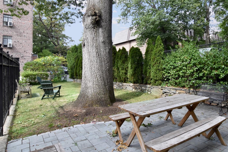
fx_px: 150
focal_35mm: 24
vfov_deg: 53.3
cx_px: 141
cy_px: 62
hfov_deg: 73.3
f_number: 13
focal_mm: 11
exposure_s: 1/160
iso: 800
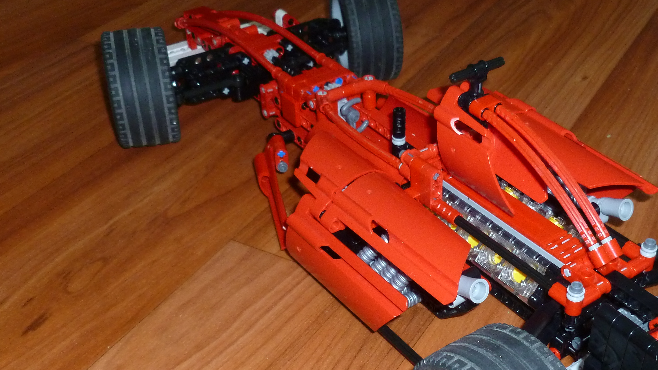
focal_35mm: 47
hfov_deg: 43.0
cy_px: 276
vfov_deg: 25.1
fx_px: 820
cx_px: 447
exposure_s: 1/60
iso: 200
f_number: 3.3
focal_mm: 5
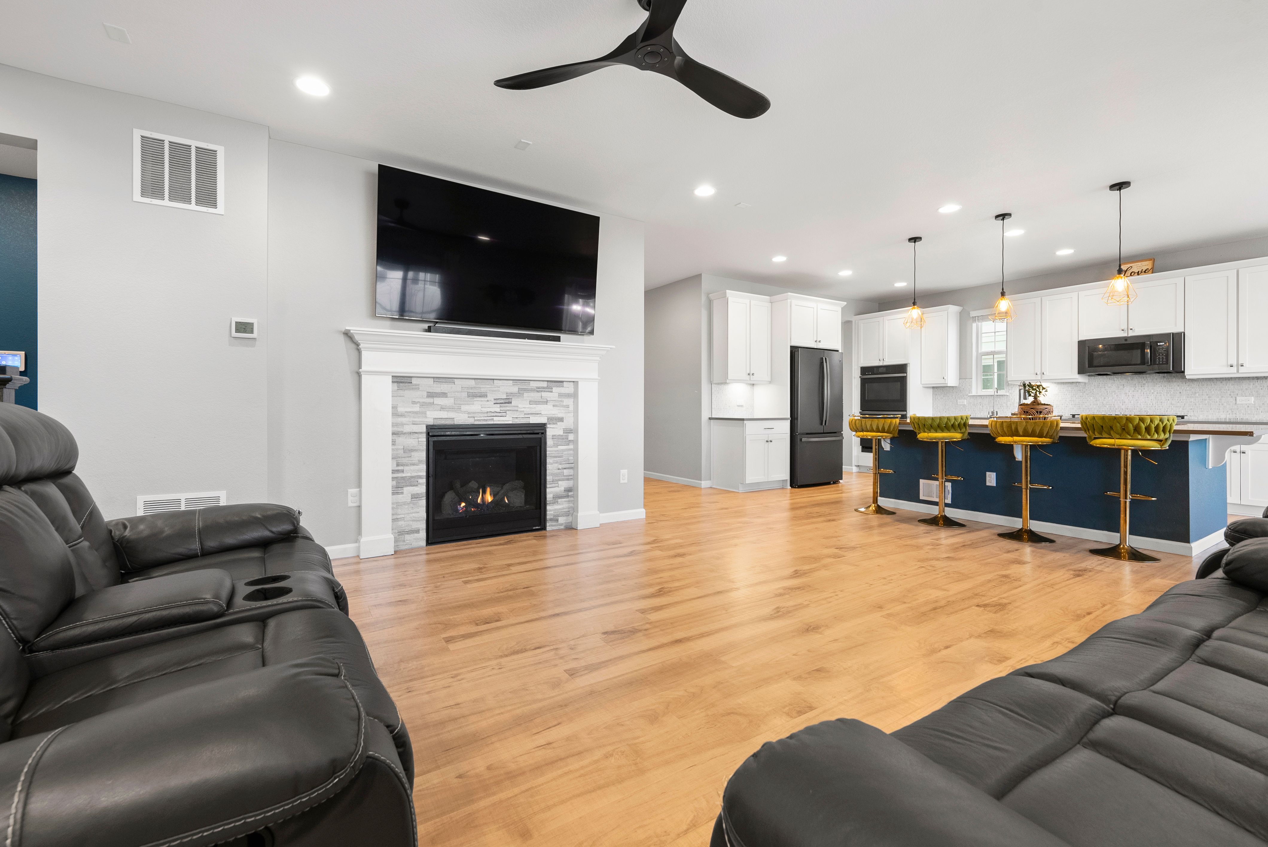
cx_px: 634
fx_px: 529
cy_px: 424
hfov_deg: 100.4
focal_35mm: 15
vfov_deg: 77.4
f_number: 8
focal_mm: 15
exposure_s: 1/2.5
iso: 400
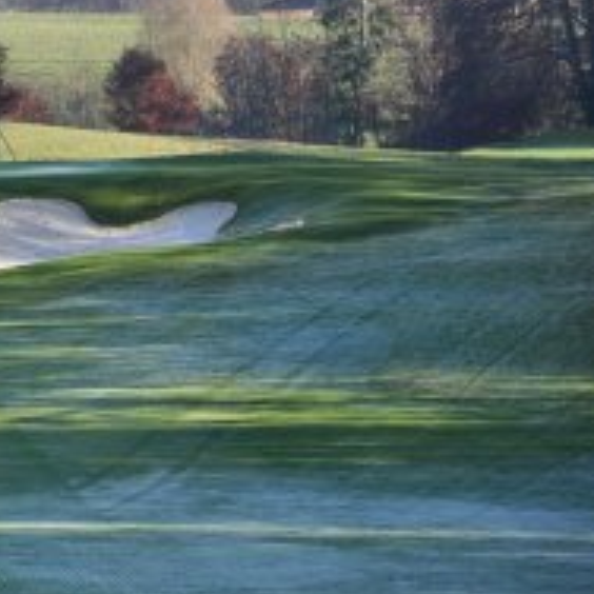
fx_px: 7109
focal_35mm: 366
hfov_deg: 4.8
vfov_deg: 4.8
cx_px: -215
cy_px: 93
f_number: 7.1
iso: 200
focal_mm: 105
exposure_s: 1/200
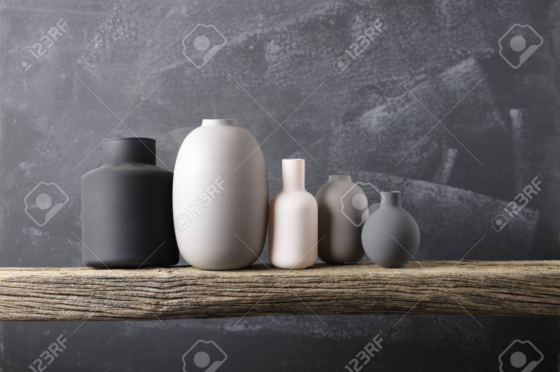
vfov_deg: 18.1
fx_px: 1165
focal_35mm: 75
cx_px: 280
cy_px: 186
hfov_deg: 27.0
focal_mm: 50
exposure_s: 1/6
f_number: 5.6
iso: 100
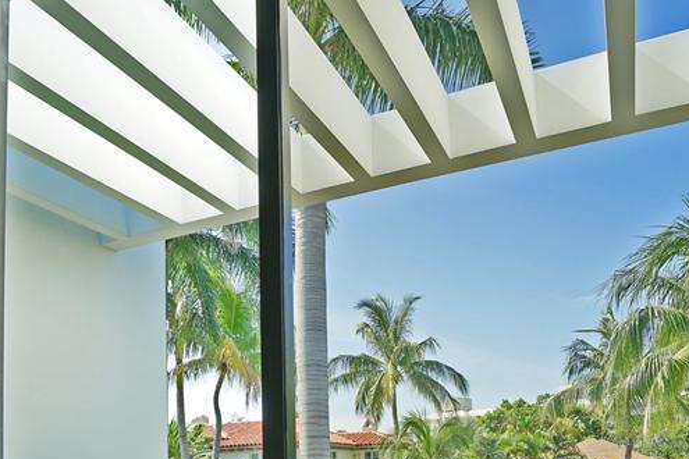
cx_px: 335
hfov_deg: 58.7
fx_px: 612
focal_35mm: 32
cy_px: 448
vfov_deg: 37.2
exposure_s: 1/100
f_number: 7.1
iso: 100
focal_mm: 16
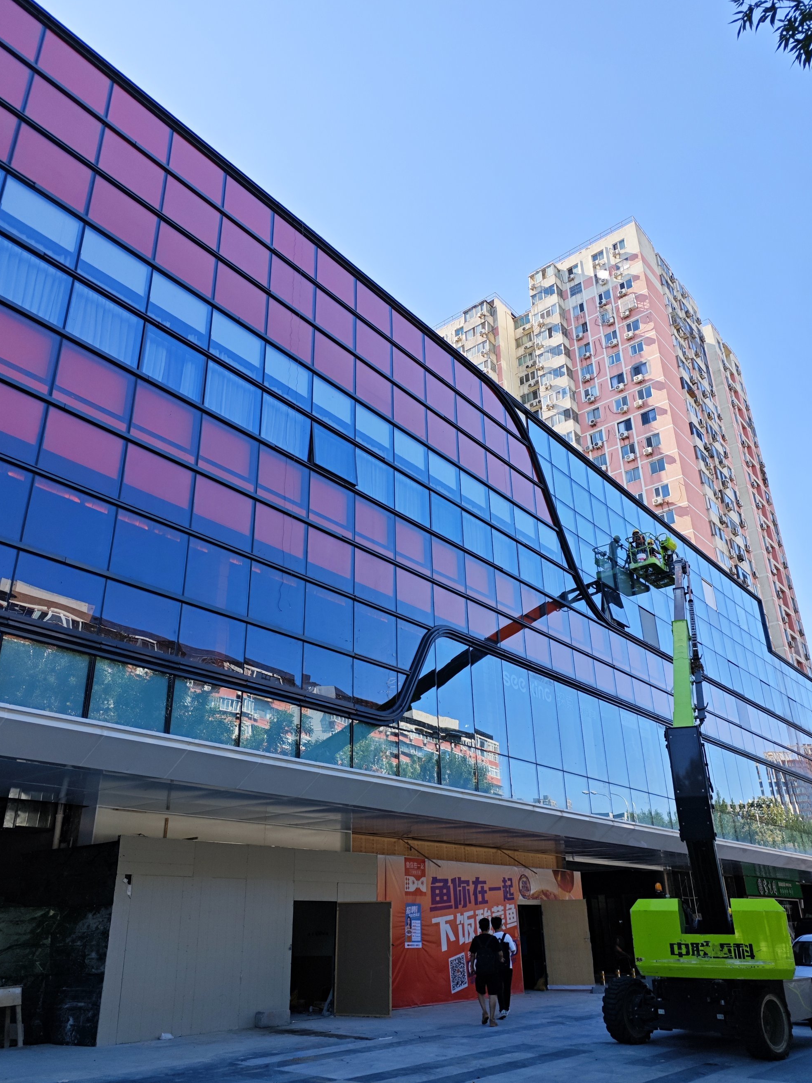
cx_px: 393
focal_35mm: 25
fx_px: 782
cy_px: 542
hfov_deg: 54.9
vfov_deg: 69.4
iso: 50
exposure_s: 1/1250
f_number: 1.6
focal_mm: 5.84
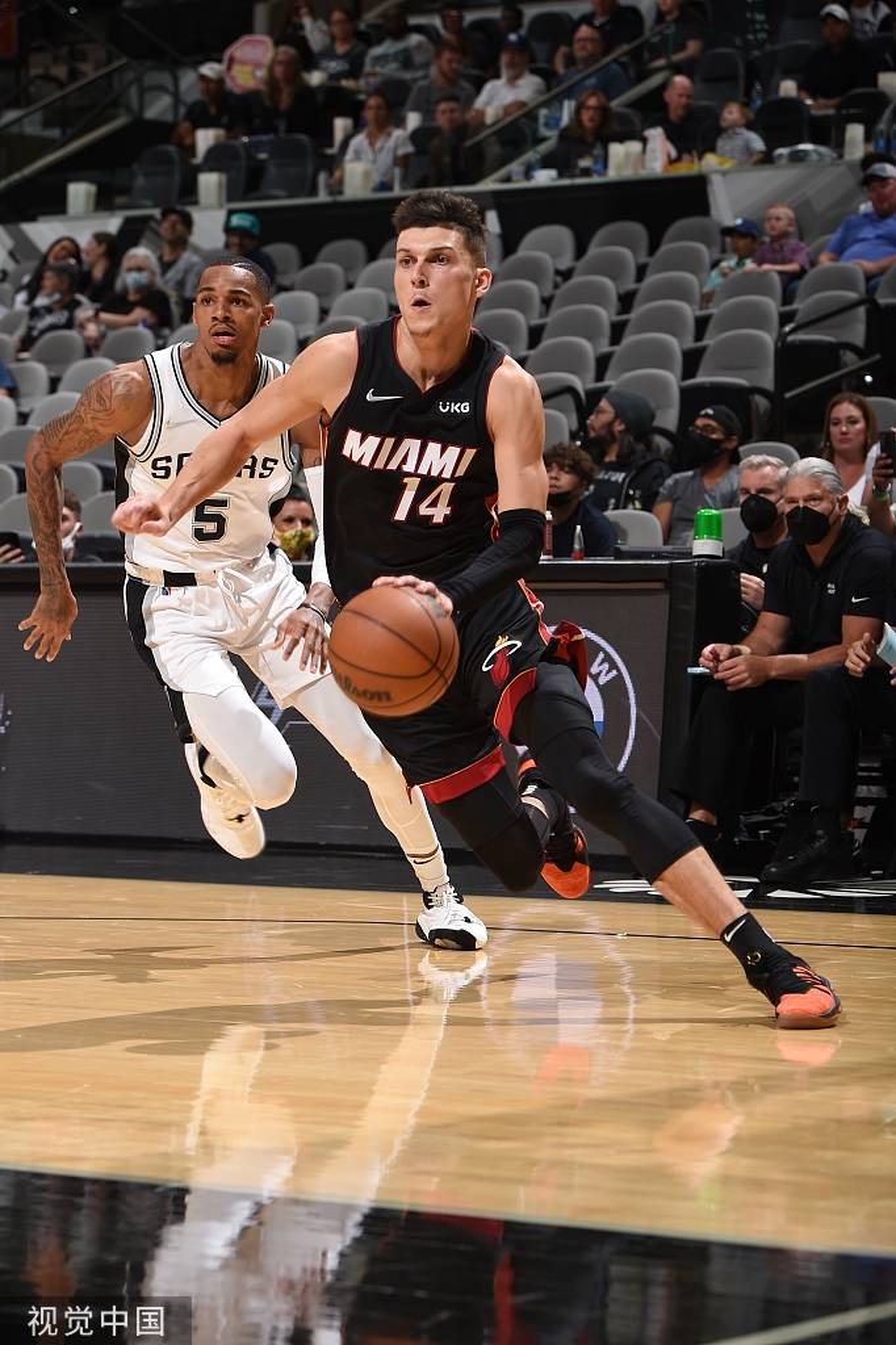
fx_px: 4557
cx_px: 448
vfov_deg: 16.8
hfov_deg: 11.2
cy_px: 672
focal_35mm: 122
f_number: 6.3
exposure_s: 1/250
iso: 400
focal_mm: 122
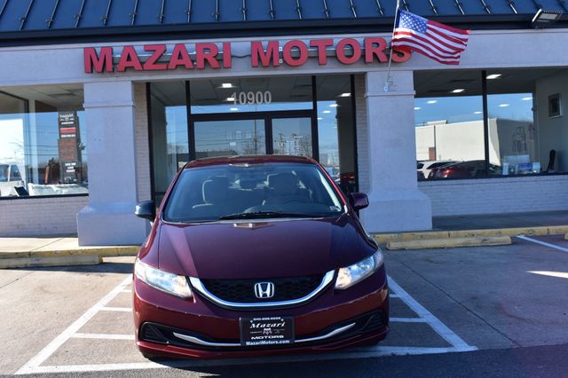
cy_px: 189
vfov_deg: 34.2
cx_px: 284
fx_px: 615
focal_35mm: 39
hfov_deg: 49.6
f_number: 10
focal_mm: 26
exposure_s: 1/250
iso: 400
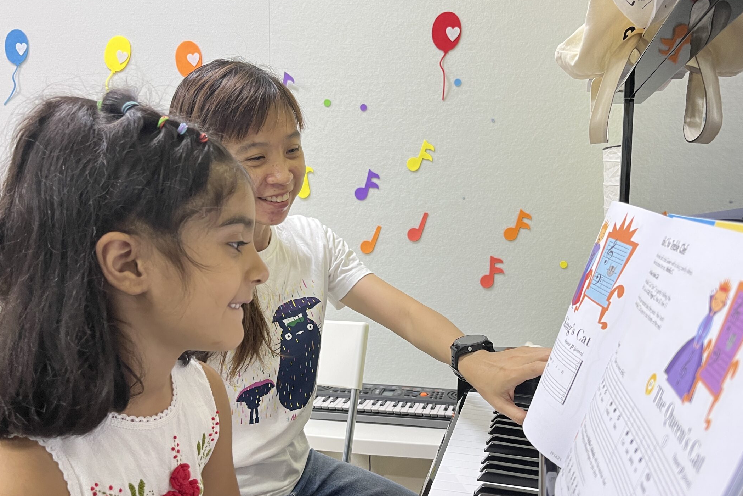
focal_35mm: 33
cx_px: 417
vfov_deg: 39.9
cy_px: 273
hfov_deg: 57.1
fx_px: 681
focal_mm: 5.1
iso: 125
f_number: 1.6
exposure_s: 1/50
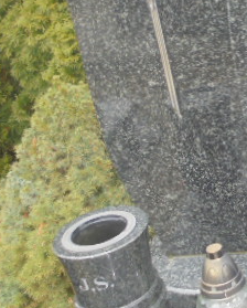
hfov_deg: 18.8
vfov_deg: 24.7
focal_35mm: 76
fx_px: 693
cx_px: 319
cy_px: 65
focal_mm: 6.1
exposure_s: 1/30
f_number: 4
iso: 200
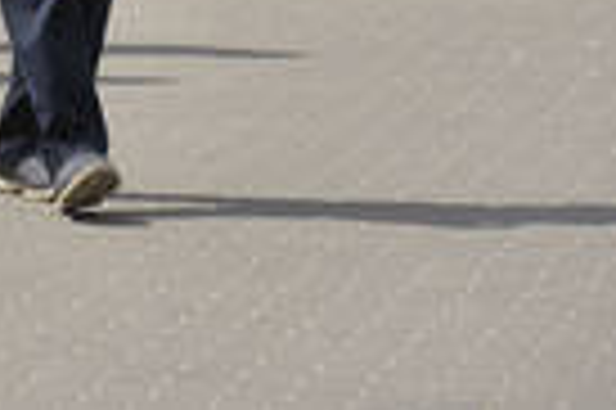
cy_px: -547
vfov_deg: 2.6
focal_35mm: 525
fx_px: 8973
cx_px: -719
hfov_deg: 3.9
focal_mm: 112
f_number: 5.6
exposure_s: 1/2000
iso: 200
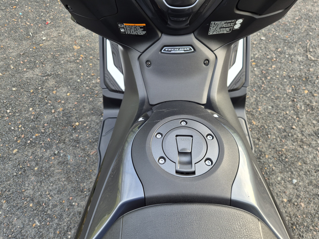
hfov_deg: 73.9
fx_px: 212
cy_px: 120
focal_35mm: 23
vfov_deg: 58.9
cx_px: 160
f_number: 1.8
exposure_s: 1/100
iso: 50
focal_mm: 5.4
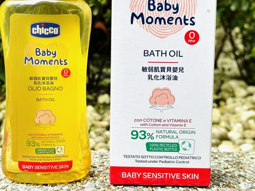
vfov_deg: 20.3
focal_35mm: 72
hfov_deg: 27.0
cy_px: 56
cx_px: 114
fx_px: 530
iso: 64
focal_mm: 6.86
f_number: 1.78
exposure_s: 1/543
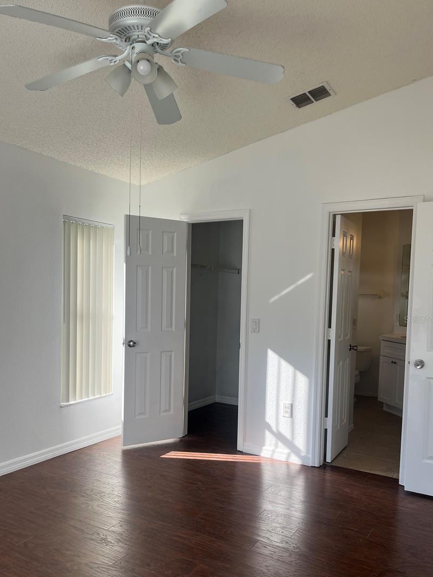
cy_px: 319
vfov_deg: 61.5
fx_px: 484
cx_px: 201
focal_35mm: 29
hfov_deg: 48.2
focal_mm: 5.1
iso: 50
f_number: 1.6
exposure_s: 1/615
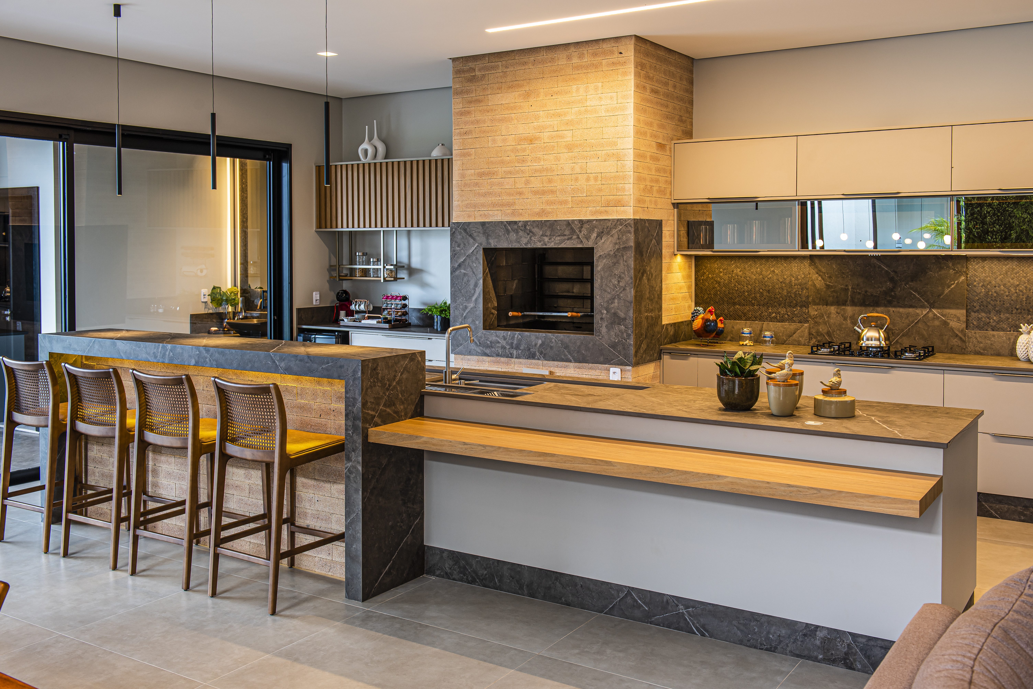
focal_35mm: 34
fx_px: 976
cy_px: 344
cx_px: 516
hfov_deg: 55.8
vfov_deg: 38.9
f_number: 9
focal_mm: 34
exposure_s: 1/6
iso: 100
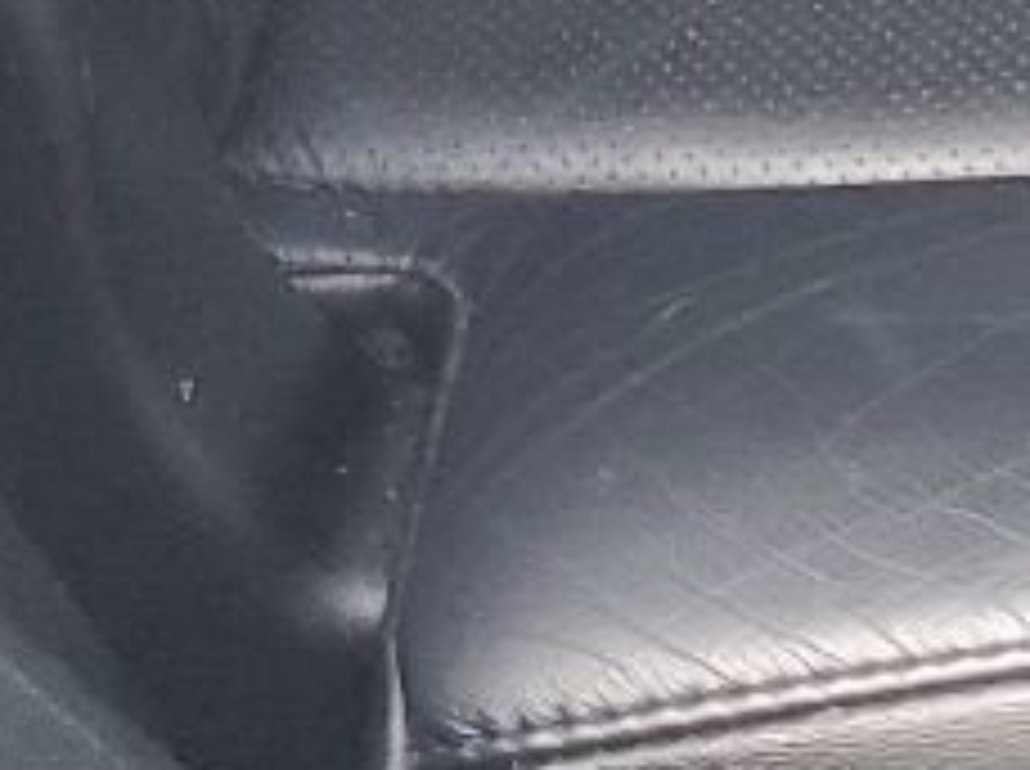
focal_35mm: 182
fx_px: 5407
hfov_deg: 10.3
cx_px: 1858
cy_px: -1400
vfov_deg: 7.3
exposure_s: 1/60.2
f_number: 1.5
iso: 101
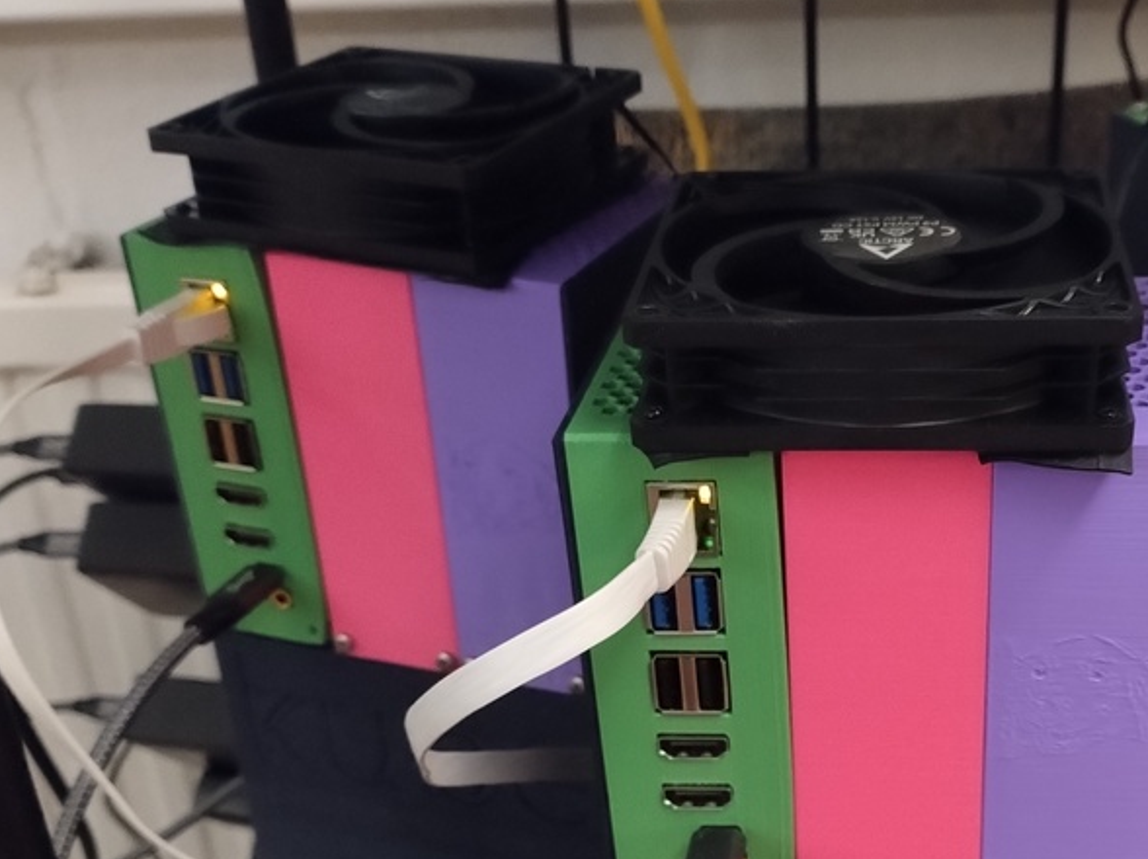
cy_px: 683
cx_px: 777
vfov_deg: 28.0
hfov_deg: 37.1
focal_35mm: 51
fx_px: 1690
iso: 3550
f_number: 1.7
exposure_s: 1/20
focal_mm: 4.71
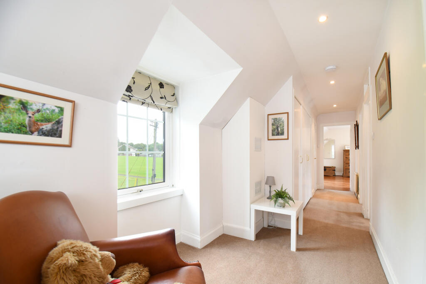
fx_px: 177
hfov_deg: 100.4
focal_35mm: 15
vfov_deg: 77.3
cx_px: 213
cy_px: 142
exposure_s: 1/8
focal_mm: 10
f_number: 9
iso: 400
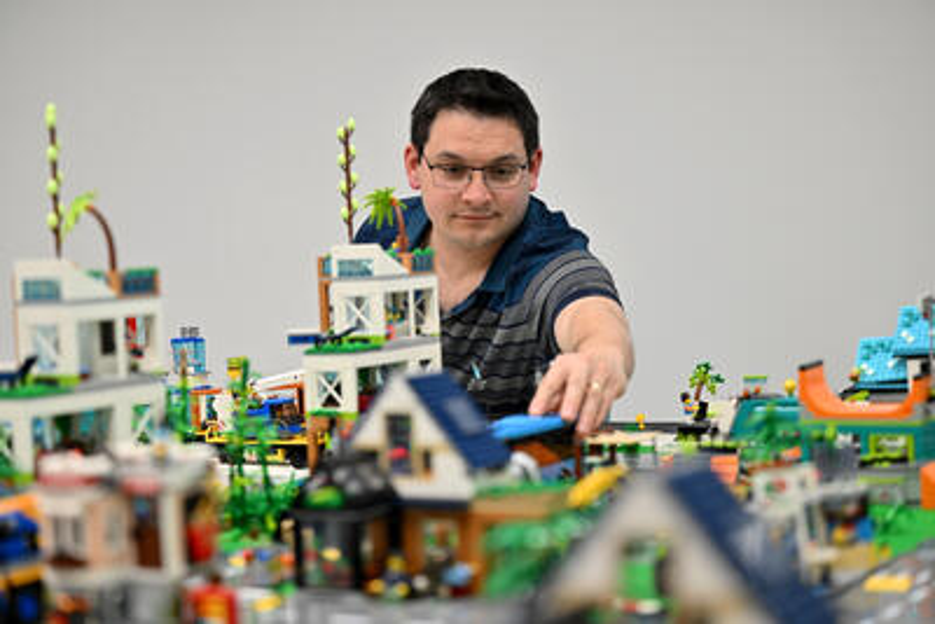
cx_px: 468
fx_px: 1819
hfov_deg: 28.8
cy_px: 312
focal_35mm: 70
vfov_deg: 19.5
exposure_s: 1/250
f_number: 3.2
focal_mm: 70
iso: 1600
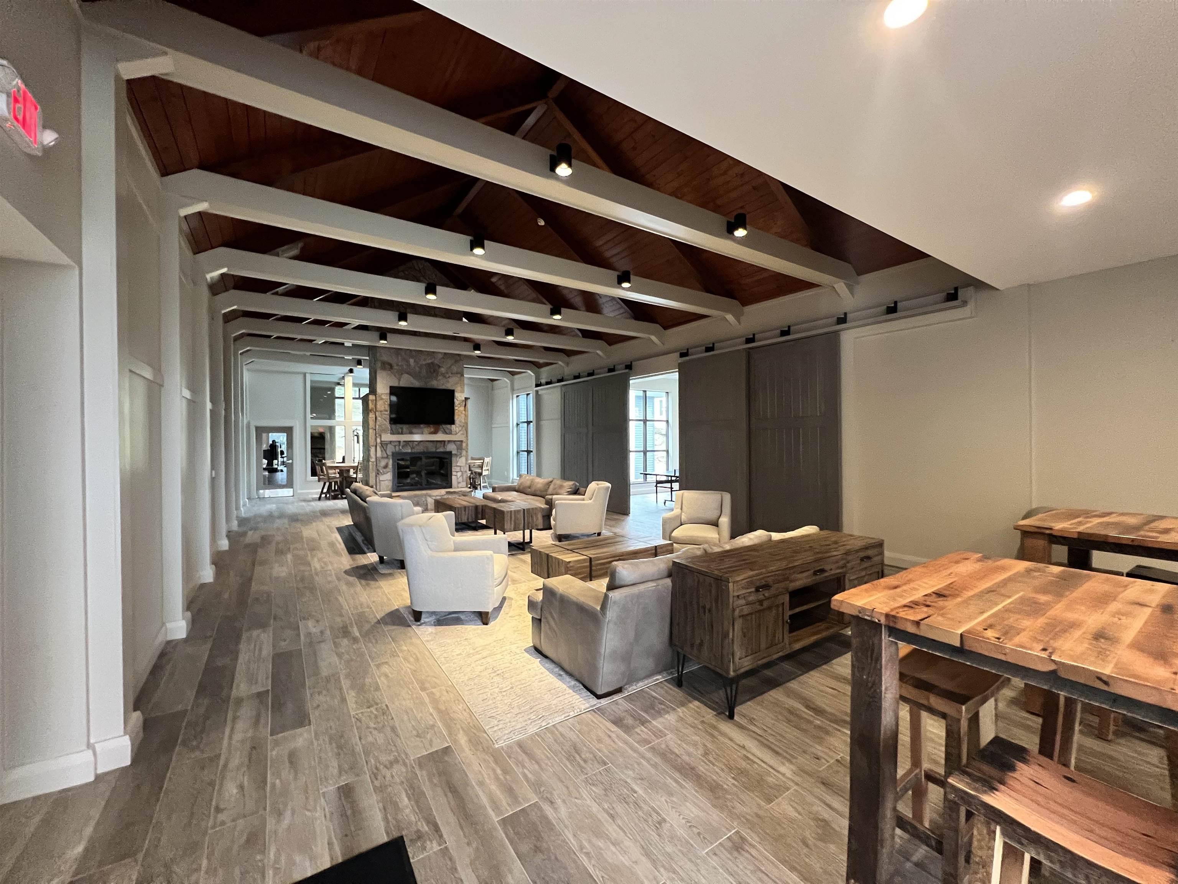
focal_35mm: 13
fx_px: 442
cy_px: 442
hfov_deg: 106.2
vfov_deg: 89.9
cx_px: 589
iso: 640
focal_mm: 1.57
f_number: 1.8
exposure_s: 1/59
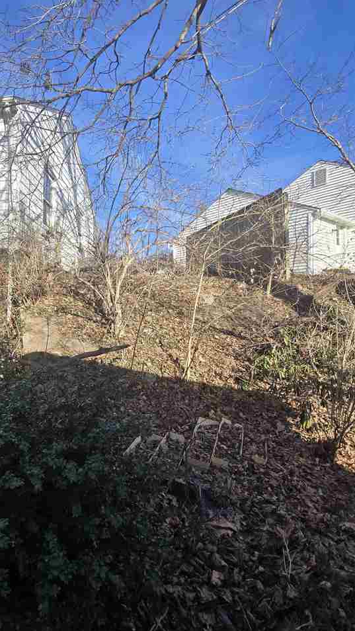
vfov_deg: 89.6
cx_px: 95
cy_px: 316
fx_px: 318
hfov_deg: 55.9
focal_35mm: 19
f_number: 2.2
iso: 50
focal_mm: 2.2
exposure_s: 1/1218
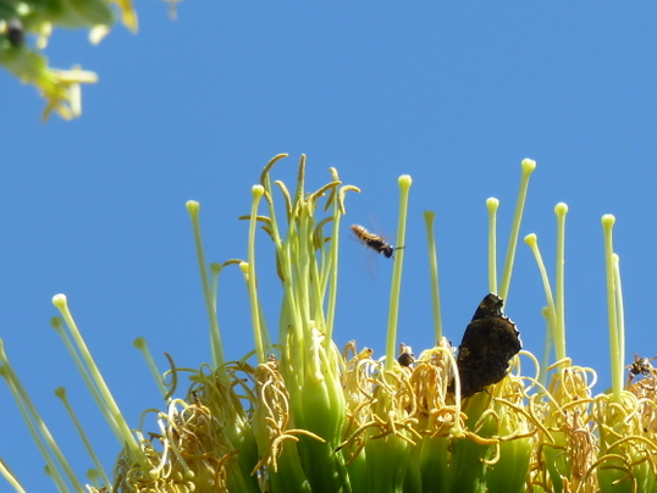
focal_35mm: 569
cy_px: 390
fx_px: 10804
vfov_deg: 2.6
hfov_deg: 3.5
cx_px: 585
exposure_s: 1/250
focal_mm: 56.7
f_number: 5.6
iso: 80
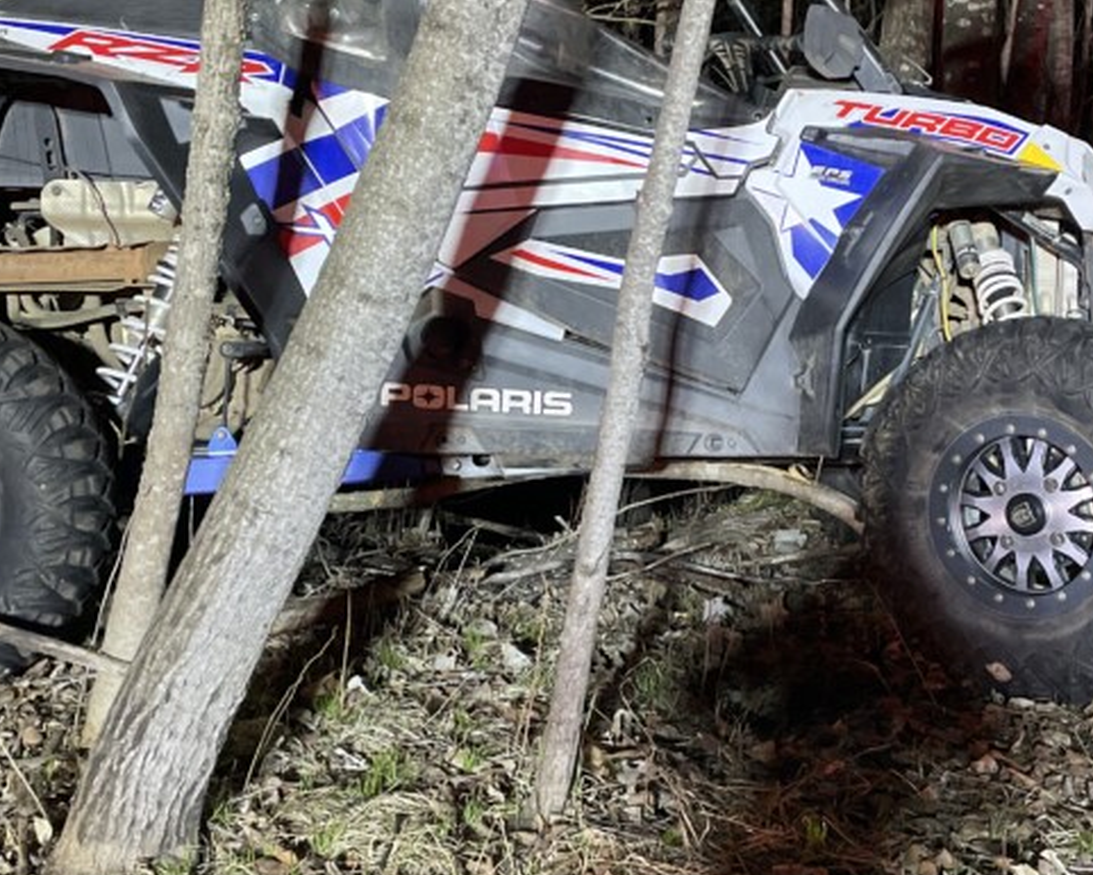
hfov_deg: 34.4
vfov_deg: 28.1
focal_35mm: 54
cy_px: 432
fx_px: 1747
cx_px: 727
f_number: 1.6
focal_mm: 4.2
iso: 400
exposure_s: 1/40
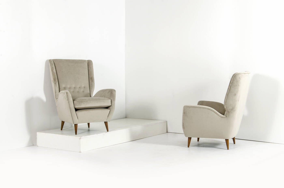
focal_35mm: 52
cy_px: 94
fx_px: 413
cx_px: 142
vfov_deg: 25.6
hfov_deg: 37.9
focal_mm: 35
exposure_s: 1/200
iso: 125
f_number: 16
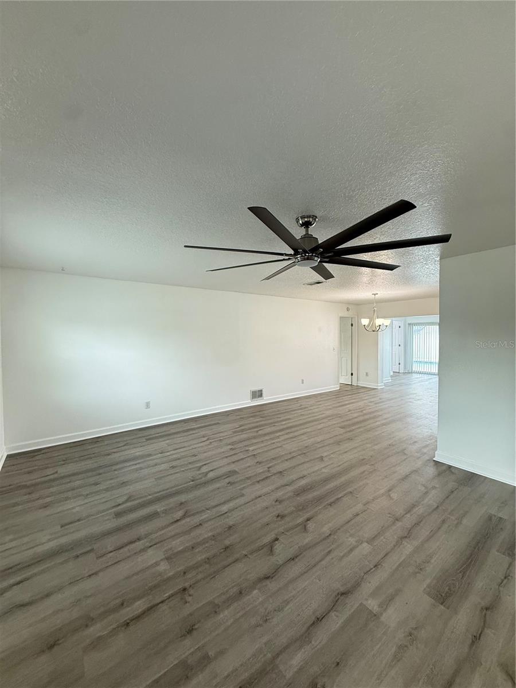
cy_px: 344
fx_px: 278
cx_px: 258
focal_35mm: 14
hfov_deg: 85.7
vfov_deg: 102.1
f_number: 2.2
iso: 250
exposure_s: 1/120
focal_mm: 2.22
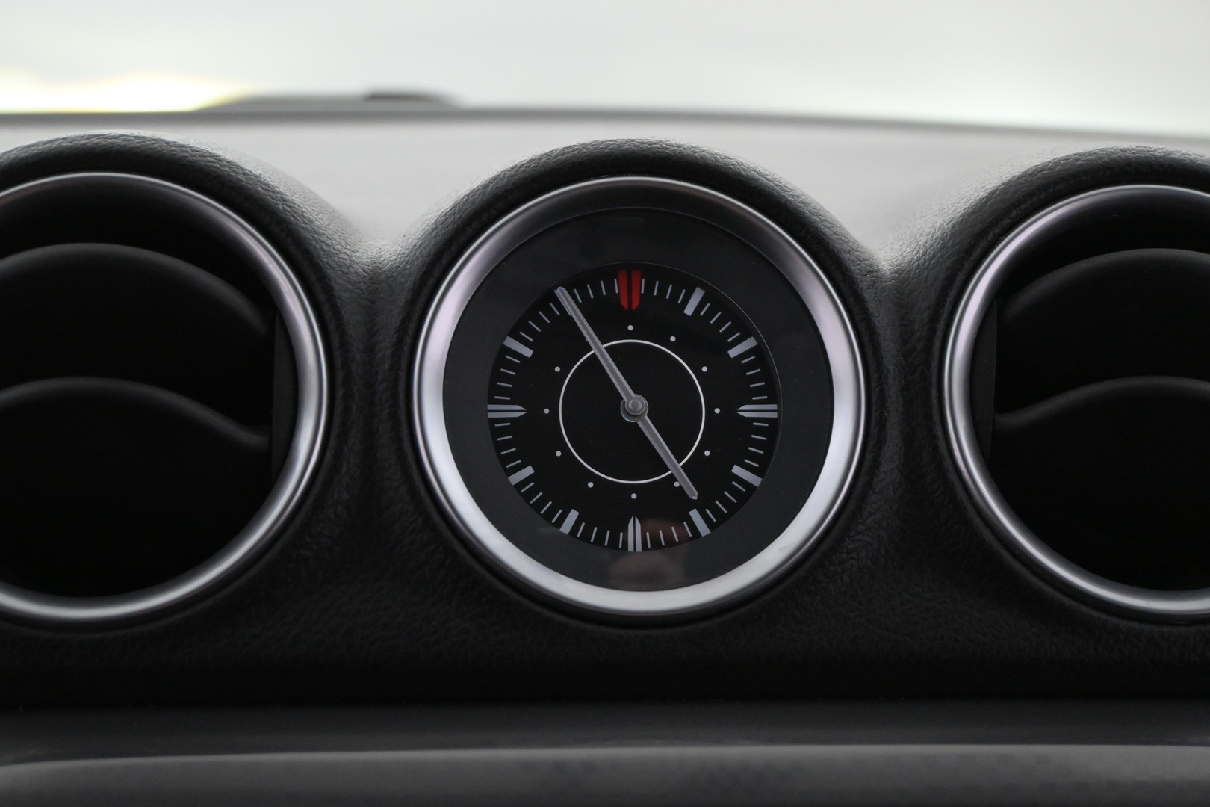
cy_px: 404
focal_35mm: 50
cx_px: 605
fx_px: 1664
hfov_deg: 40.0
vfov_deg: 27.3
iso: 2500
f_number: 5
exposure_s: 1/100
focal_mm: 33
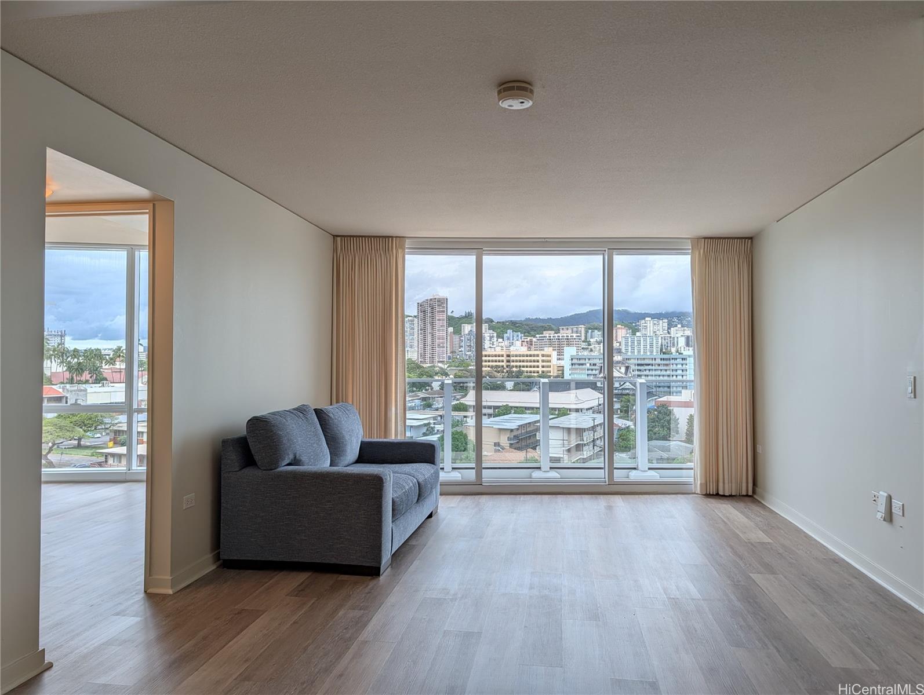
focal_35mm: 24
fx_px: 641
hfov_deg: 71.5
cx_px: 462
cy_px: 348
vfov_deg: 56.9
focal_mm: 6.9
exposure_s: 1/204
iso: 21
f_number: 1.68
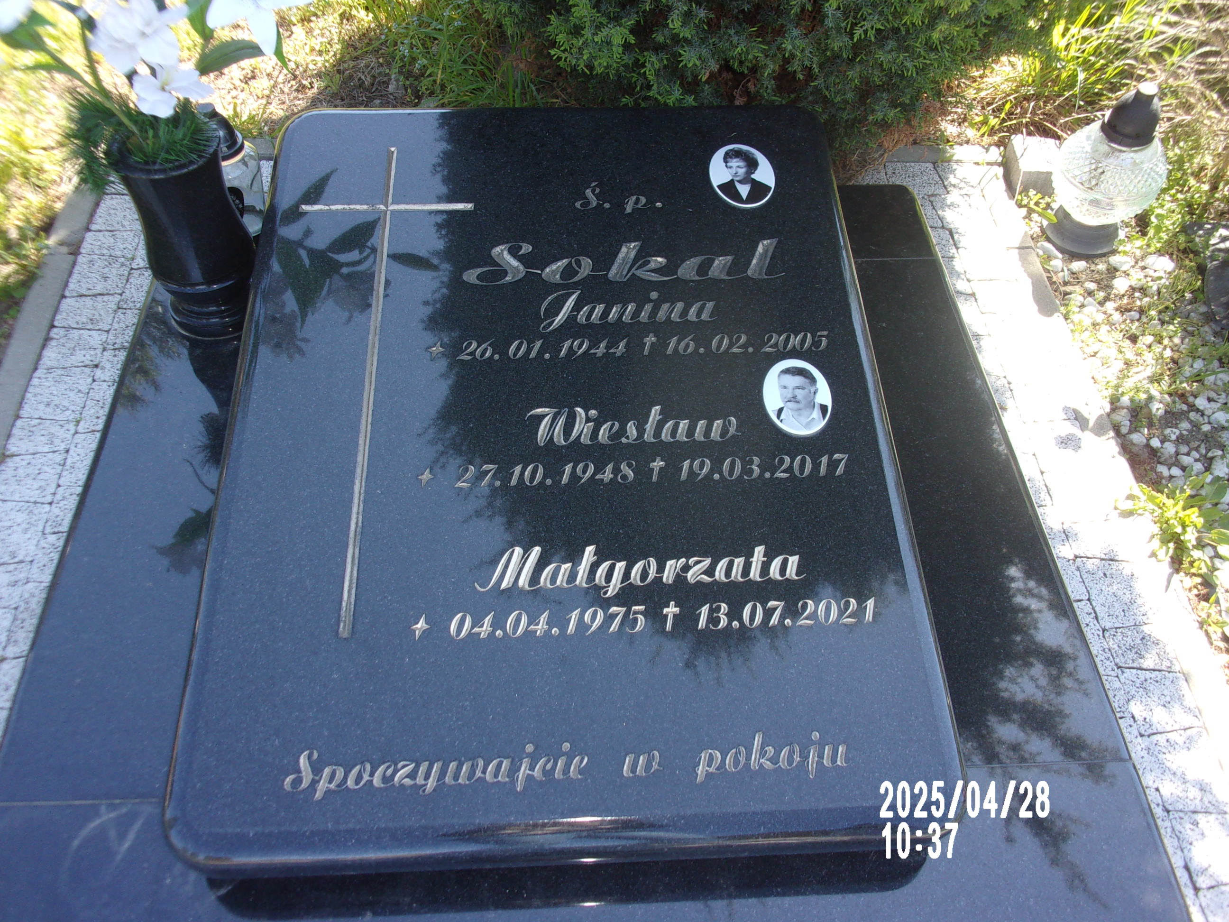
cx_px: 614
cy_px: 461
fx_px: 994
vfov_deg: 49.7
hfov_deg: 63.4
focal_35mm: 28
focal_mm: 5.1
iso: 80
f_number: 3.9
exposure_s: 1/100
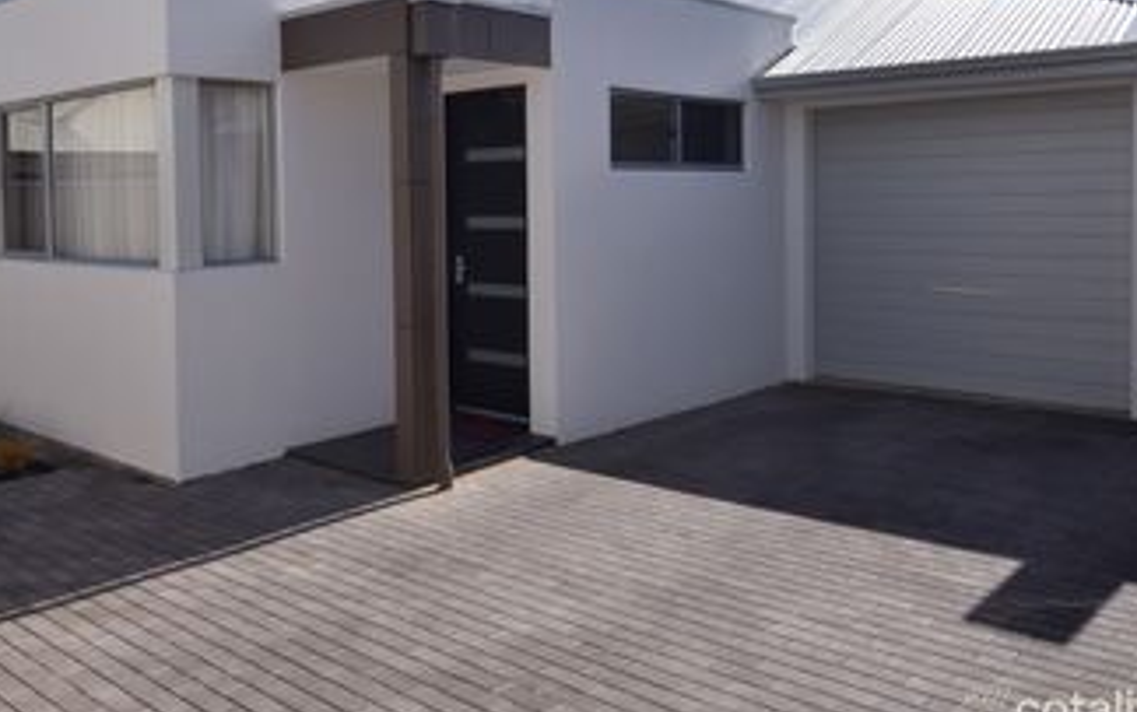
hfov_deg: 60.2
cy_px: 233
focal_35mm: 31
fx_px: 961
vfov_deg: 40.1
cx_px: 411
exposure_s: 1/200
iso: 100
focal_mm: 14
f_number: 14
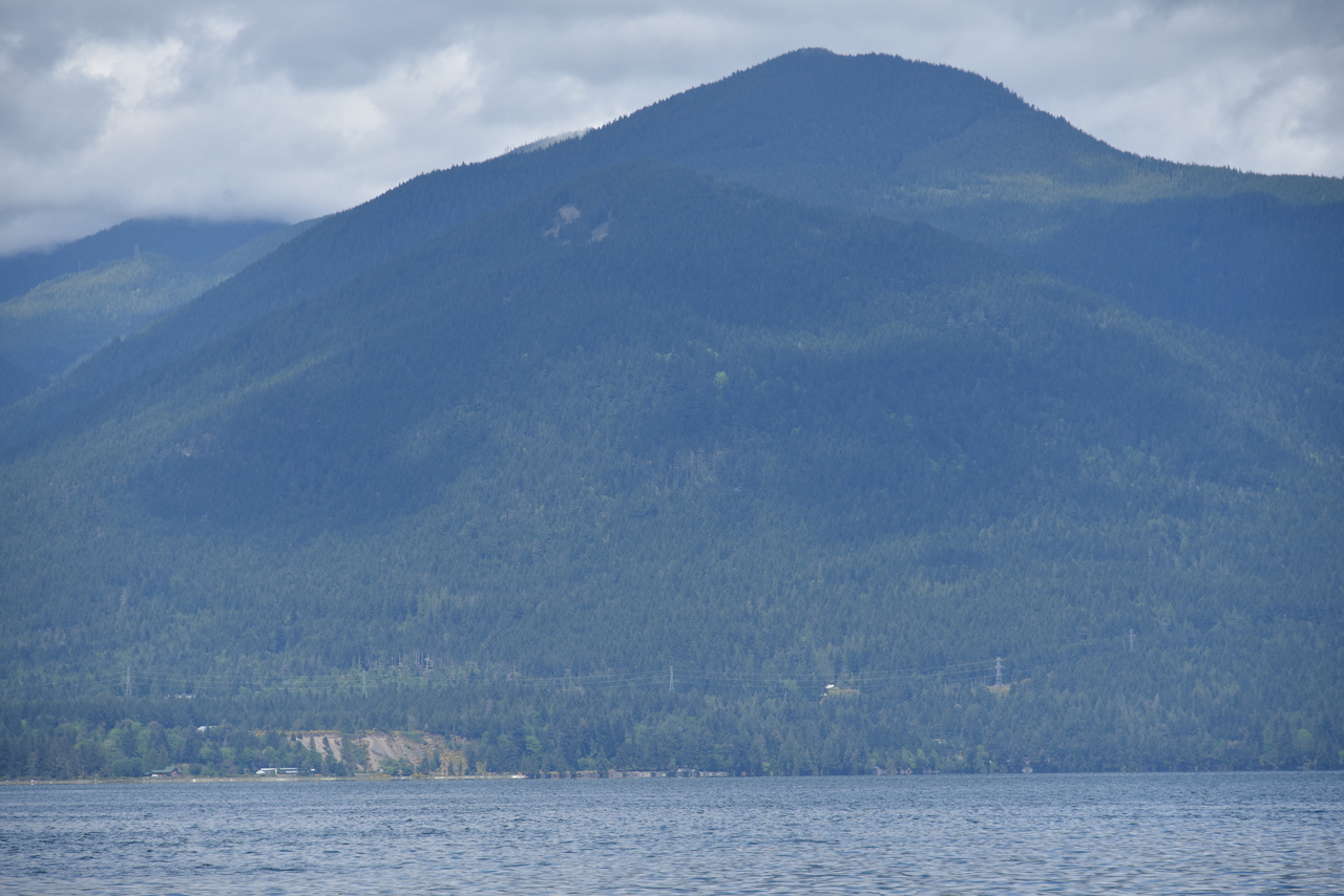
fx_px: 7468
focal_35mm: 200
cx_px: 672
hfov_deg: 10.3
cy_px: 448
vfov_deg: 6.9
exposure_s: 1/400
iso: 100
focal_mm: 200
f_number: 8
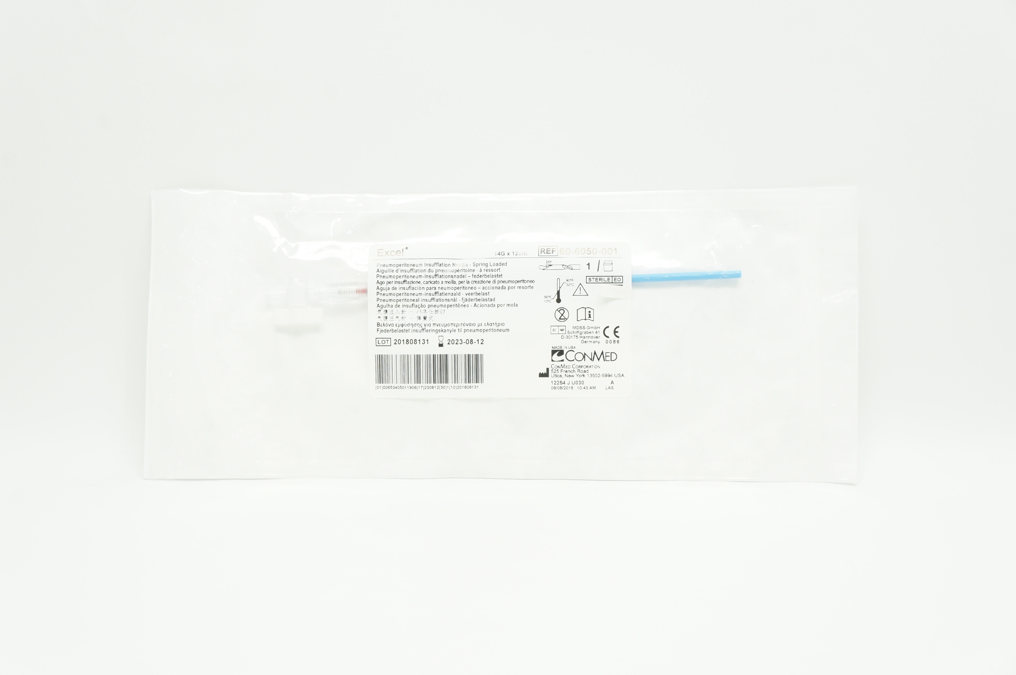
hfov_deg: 36.9
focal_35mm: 54
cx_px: 508
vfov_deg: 25.0
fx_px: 1522
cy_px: 338
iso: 400
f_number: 9
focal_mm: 36
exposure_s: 1/20
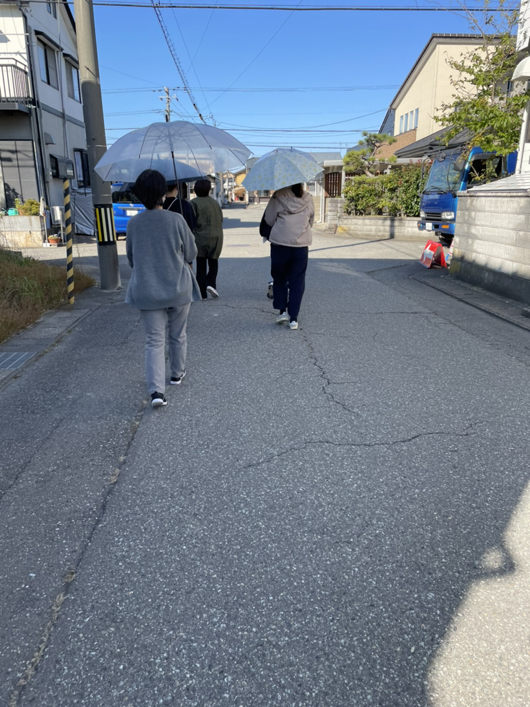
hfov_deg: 53.1
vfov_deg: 67.3
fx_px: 531
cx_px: 265
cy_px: 354
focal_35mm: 26
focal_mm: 4.2
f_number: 1.6
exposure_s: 1/1383
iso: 32
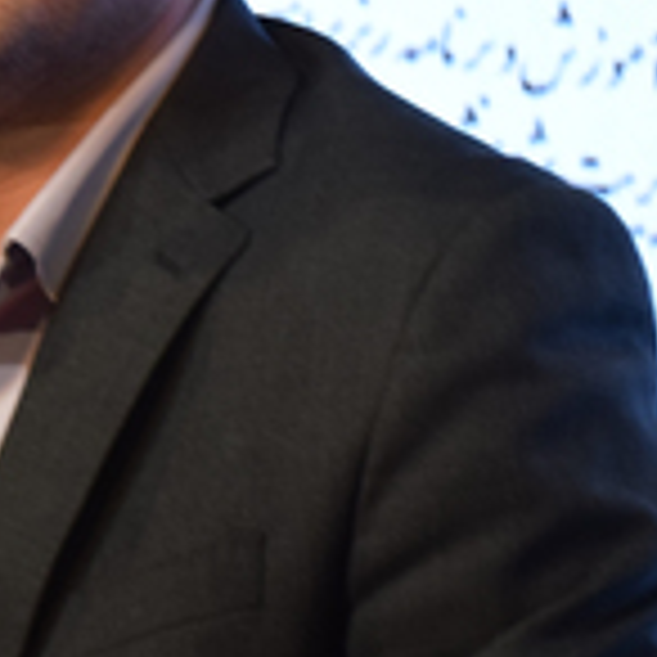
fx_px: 8160
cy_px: -115
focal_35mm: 380
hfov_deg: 4.6
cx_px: -382
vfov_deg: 4.6
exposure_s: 1/60
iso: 1000
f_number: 5.3
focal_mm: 70
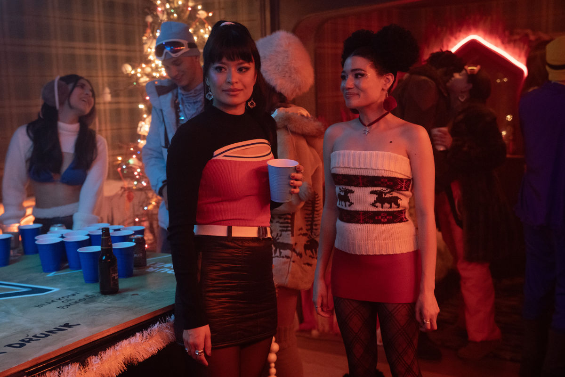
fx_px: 816
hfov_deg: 38.2
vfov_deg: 26.0
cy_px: 188
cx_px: 282
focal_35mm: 52
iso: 8000
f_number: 3.2
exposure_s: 1/125
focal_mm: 52
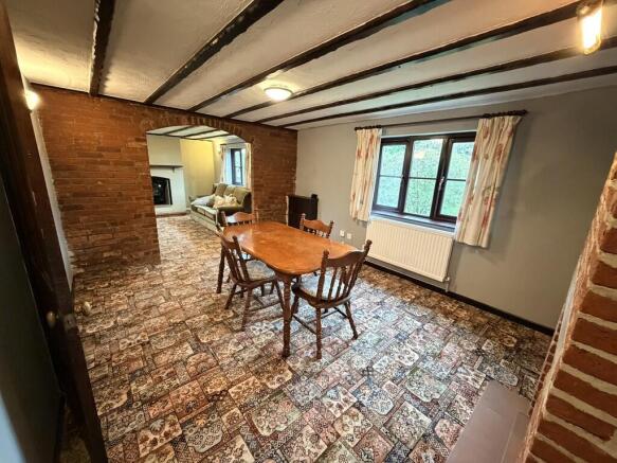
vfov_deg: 85.7
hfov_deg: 102.1
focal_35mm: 14
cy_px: 232
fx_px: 249
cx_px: 308
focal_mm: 2.22
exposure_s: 1/50
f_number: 2.2
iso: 1000
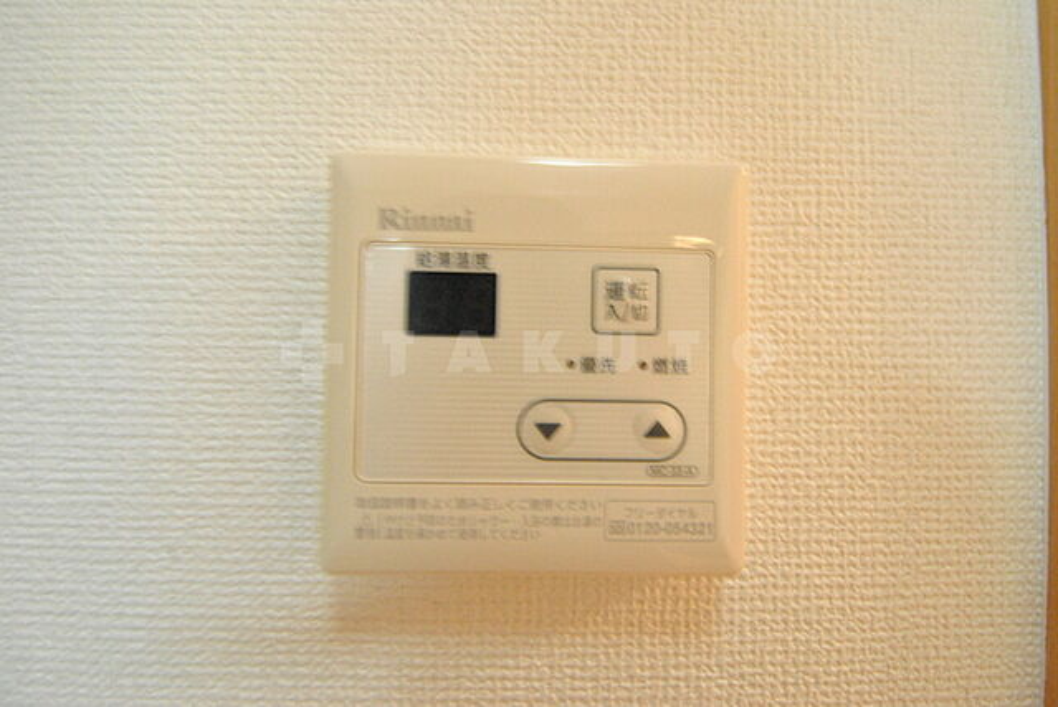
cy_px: 354
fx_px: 441
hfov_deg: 100.3
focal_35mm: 15
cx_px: 529
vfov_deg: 77.4
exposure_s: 1/8
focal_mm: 10
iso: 1600
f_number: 8
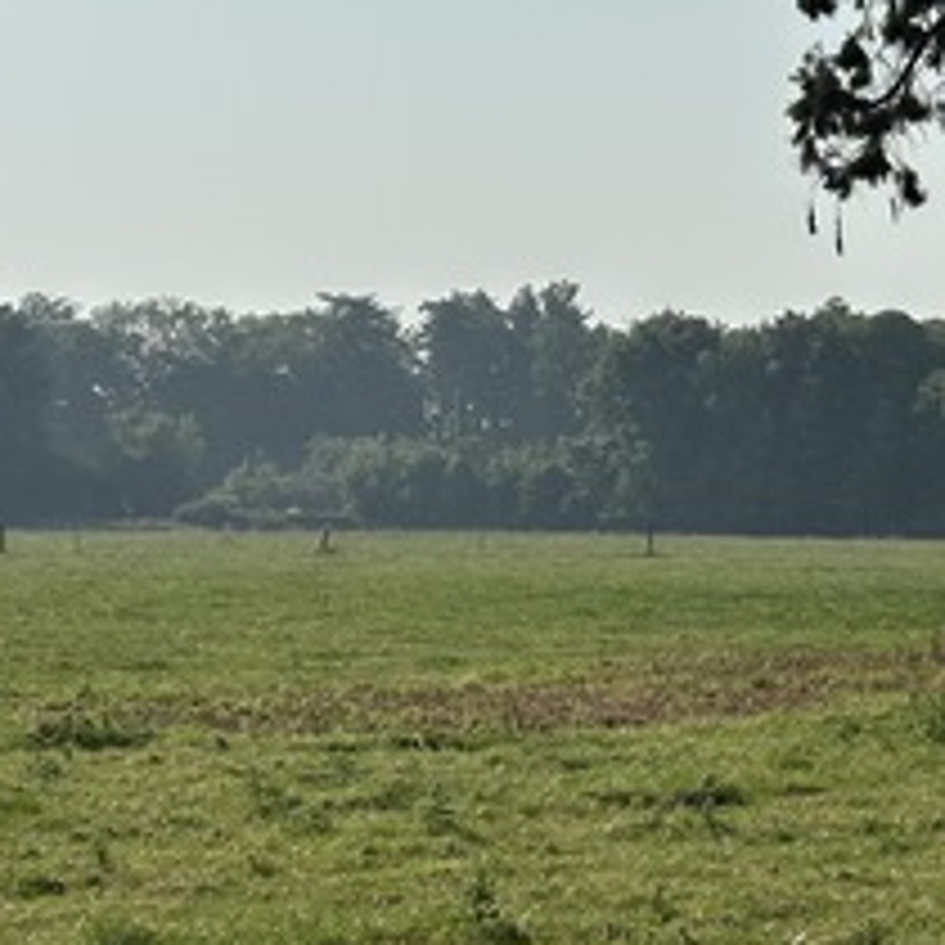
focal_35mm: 121
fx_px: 3737
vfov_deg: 14.3
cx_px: 1292
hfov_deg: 13.8
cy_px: 189
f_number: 1.78
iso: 64
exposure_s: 1/10870
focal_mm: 6.86
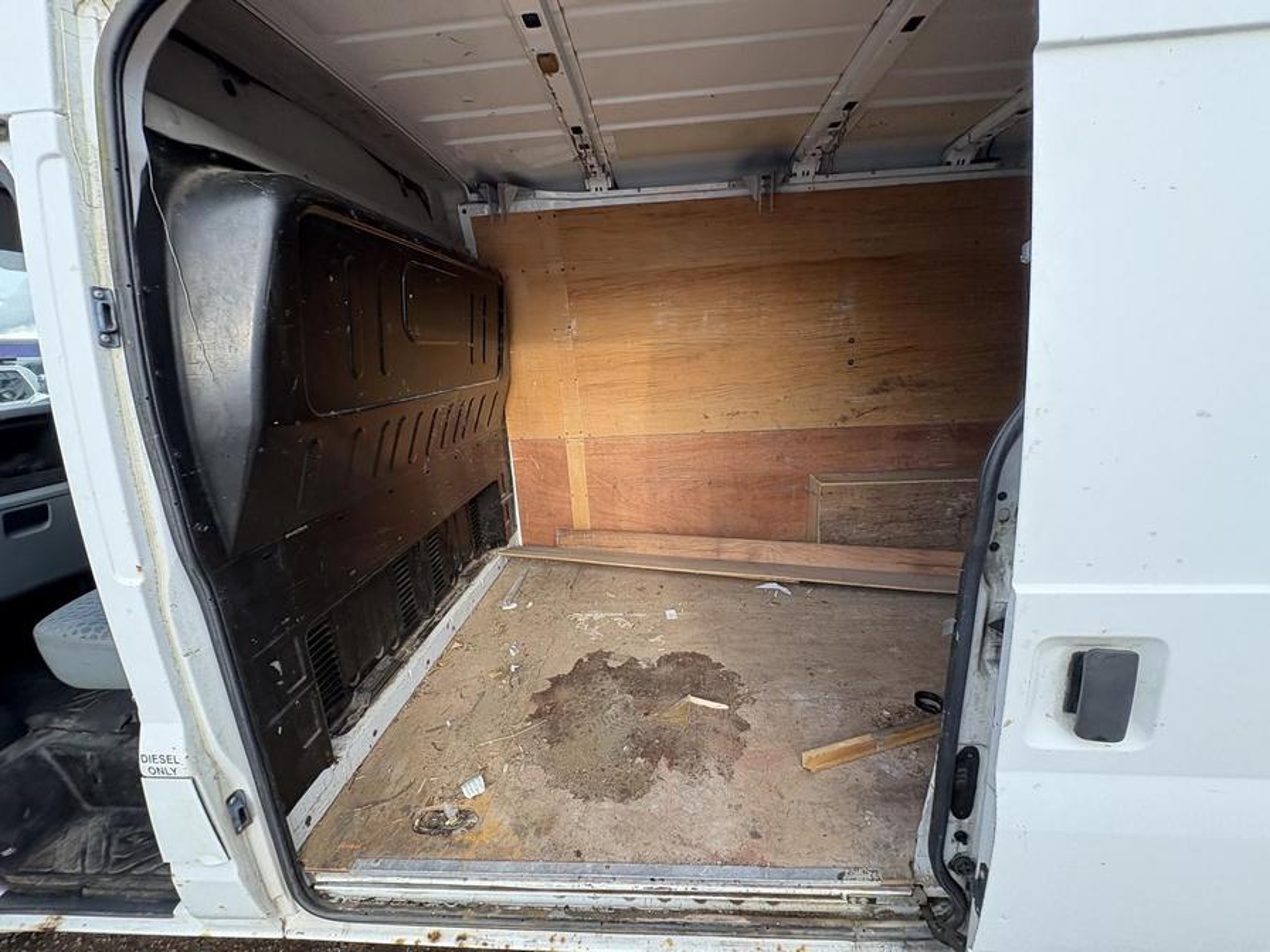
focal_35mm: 14
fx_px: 514
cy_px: 476
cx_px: 635
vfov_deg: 85.7
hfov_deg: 102.1
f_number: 2.2
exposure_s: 1/125
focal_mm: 2.22
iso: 50
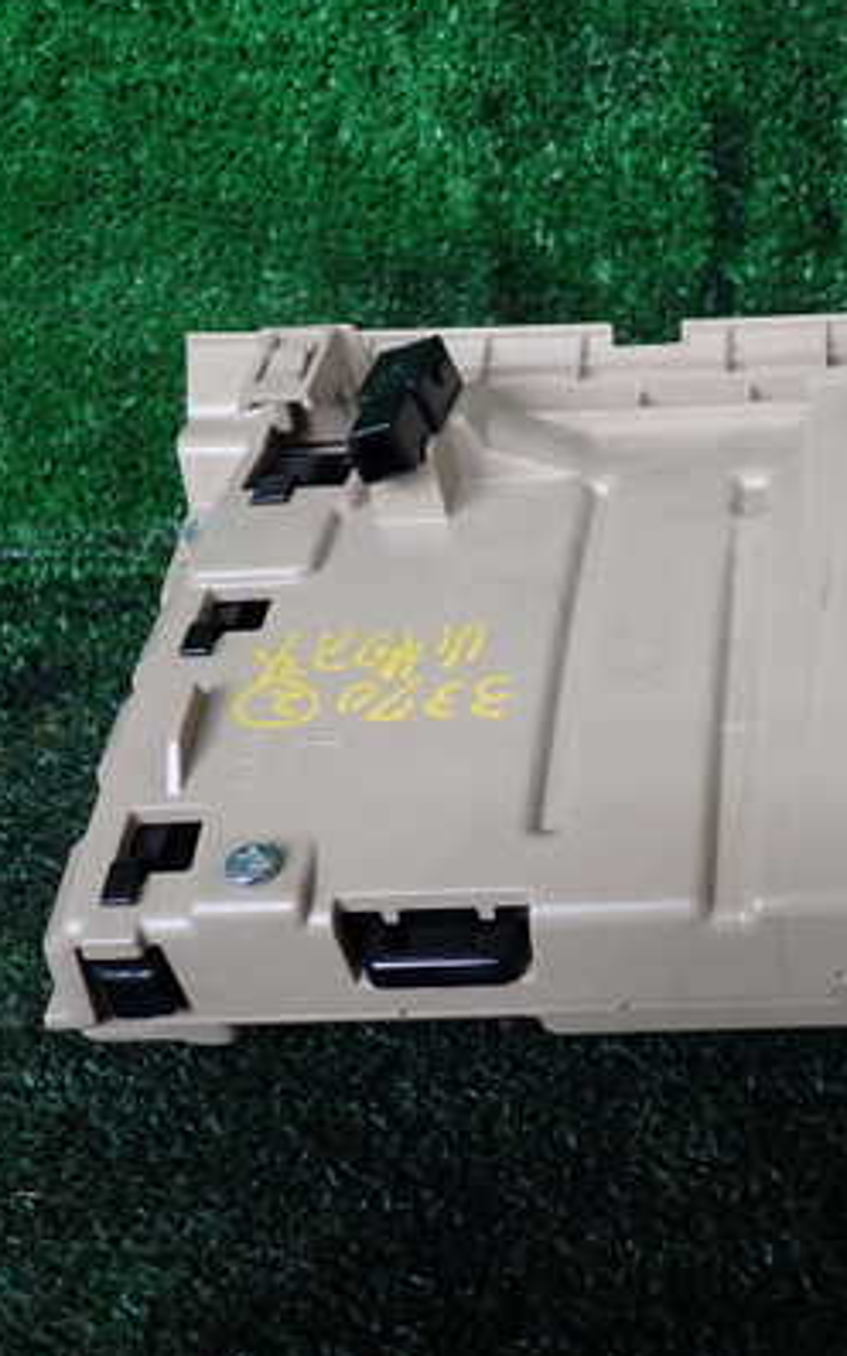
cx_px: 840
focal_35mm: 48
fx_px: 1773
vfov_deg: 41.8
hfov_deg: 25.6
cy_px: 642
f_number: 2.3
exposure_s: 1/100
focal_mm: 5.4
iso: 100
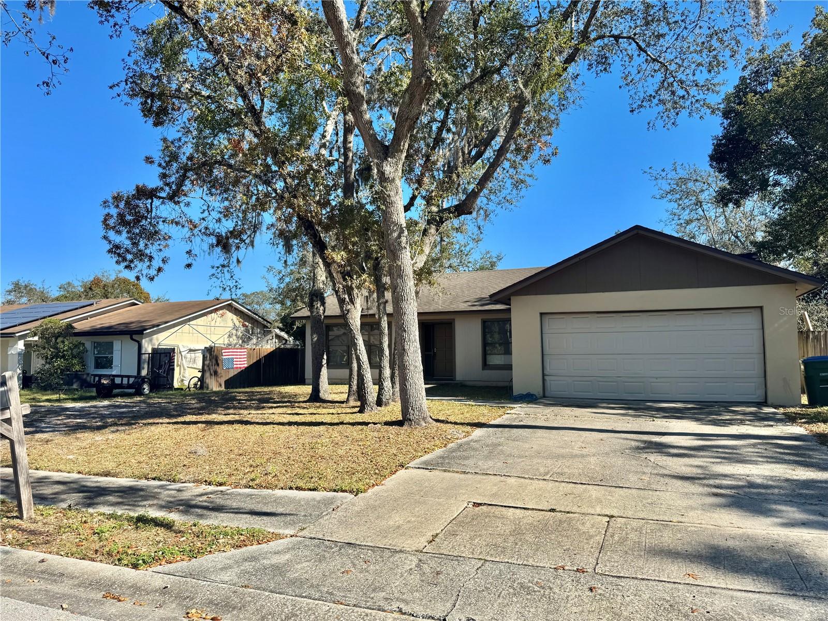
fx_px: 574
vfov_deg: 56.8
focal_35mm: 24
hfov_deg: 71.6
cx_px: 414
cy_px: 310
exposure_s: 1/3597
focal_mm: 6.76
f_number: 1.78
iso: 80
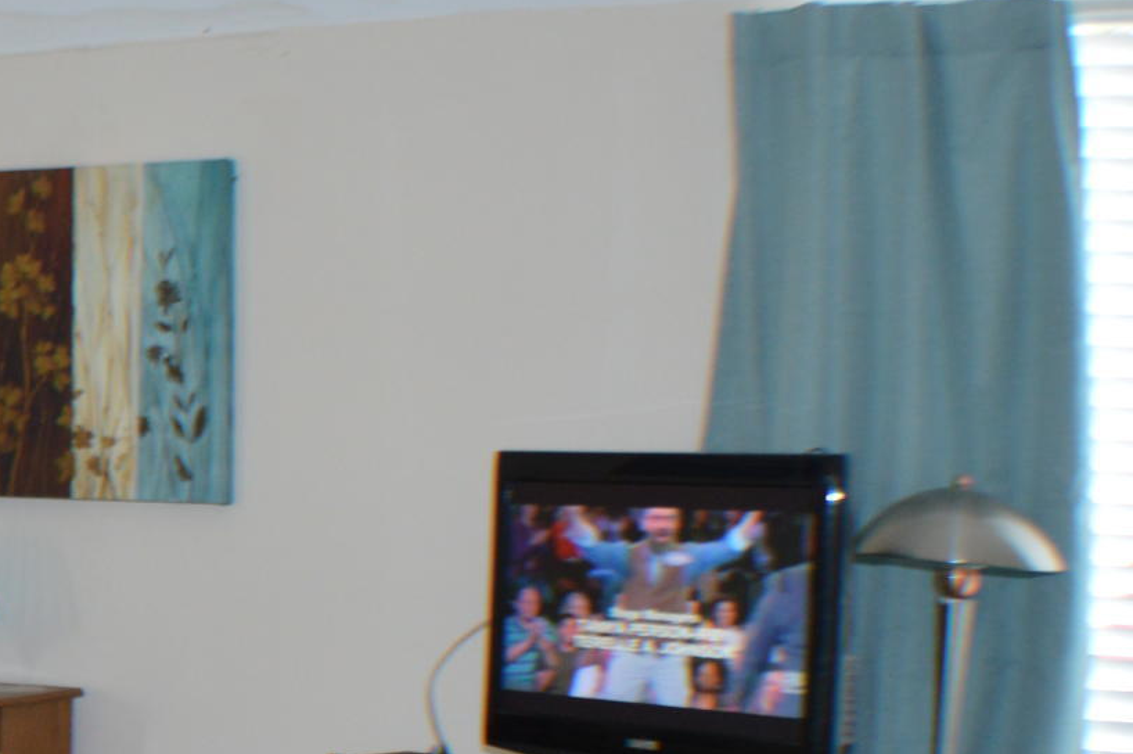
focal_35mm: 132
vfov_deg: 10.4
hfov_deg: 13.9
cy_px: 510
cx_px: -878
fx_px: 4151
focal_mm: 24
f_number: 4
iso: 400
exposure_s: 1/20
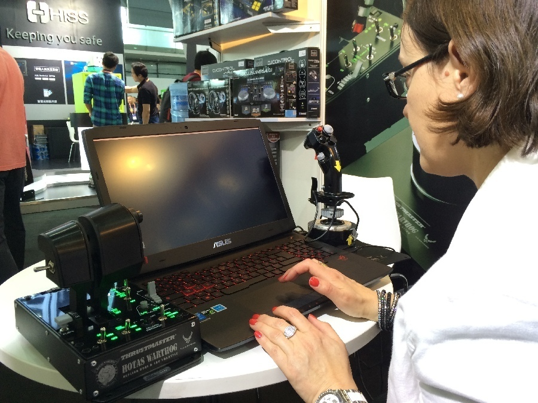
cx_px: 269
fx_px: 451
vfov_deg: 48.2
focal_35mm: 29
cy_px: 202
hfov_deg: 61.7
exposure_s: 1/30
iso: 80
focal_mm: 4.15
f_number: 2.2
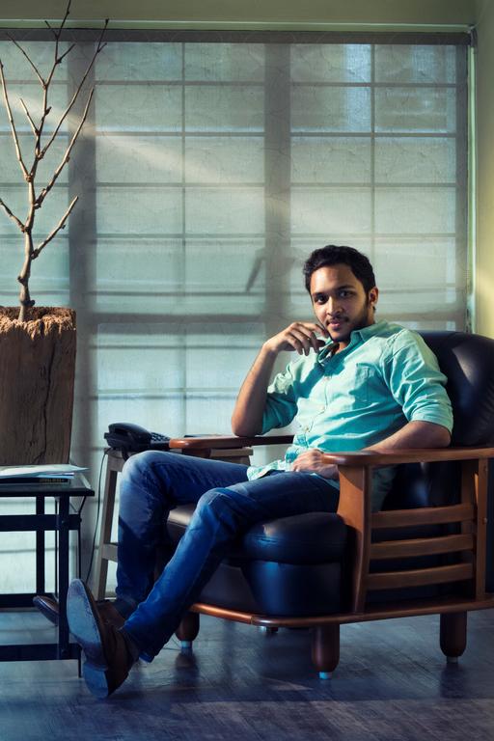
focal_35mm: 106
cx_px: 247
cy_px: 370
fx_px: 2182
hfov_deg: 12.9
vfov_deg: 19.3
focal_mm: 71
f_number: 4.5
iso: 800
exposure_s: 1/160
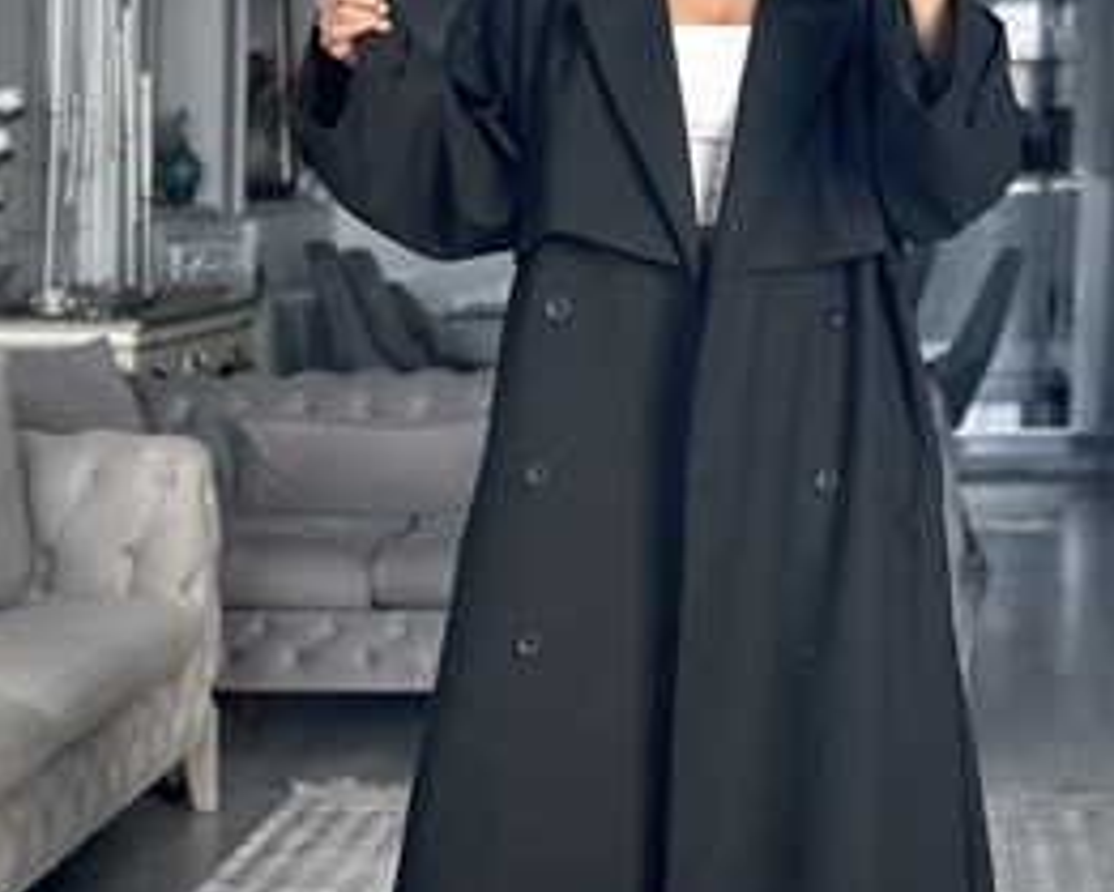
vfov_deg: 16.9
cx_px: 636
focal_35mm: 91
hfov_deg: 21.0
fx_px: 3001
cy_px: 388
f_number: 1.78
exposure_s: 1/161
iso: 100
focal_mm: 6.86
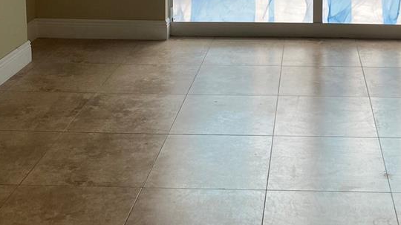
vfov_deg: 17.6
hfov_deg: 32.7
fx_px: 669
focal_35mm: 63
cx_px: 303
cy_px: -85
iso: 50
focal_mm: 4.25
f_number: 1.8
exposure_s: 1/120
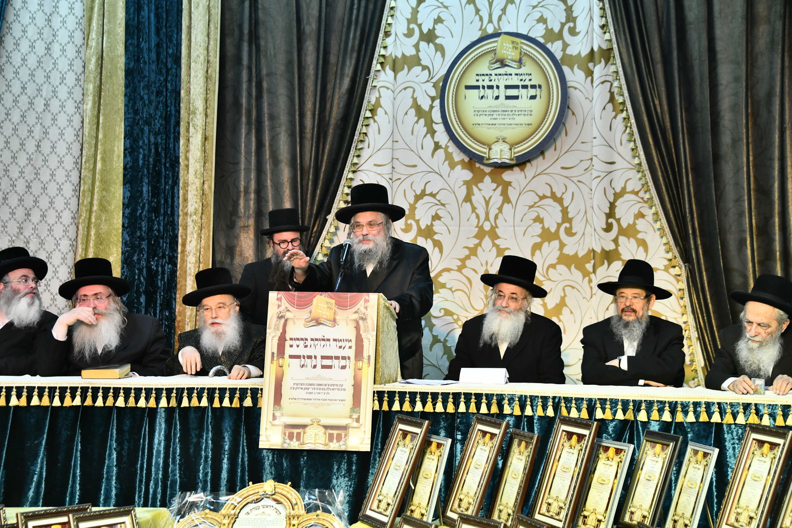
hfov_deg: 28.1
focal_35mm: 72
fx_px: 1584
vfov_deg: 18.9
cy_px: 264
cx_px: 396
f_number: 5.6
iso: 1600
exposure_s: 1/125
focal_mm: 72
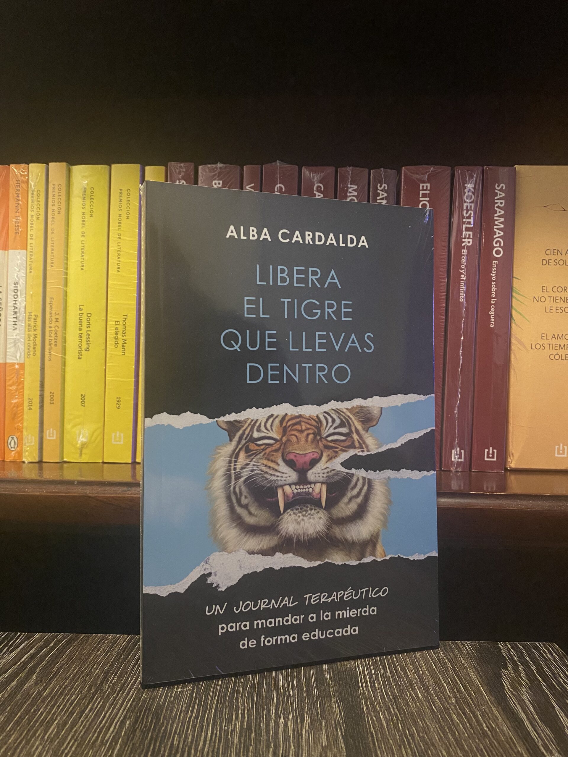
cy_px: 378
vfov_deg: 67.3
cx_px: 284
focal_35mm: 26
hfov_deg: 53.1
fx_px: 569
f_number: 1.8
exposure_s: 1/30
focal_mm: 4.25
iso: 800
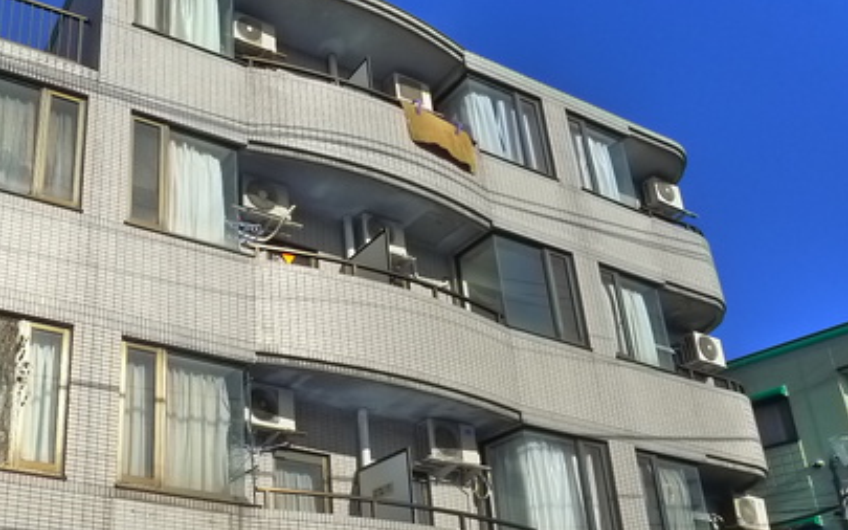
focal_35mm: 44
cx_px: 153
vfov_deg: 28.6
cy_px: 420
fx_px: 1017
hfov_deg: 42.9
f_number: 4.5
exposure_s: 1/800
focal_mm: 5.1
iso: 400
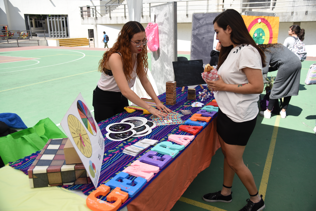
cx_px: 158
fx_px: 263
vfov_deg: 43.6
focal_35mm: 30
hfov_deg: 61.9
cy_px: 106
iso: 800
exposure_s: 1/4000
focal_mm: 30
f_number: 4
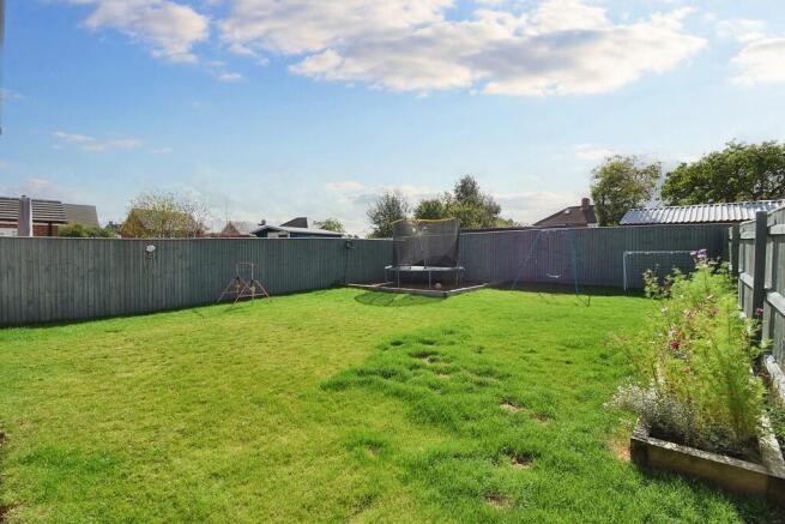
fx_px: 327
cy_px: 262
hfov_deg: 100.4
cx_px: 392
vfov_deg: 77.4
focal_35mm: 15
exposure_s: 1/400
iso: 100
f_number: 10
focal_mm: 10
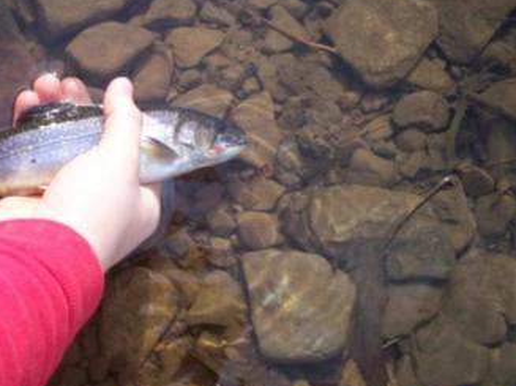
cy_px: 150
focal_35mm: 55
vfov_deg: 26.5
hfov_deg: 34.2
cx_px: 129
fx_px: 820
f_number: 4.5
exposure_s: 1/136
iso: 100
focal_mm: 6
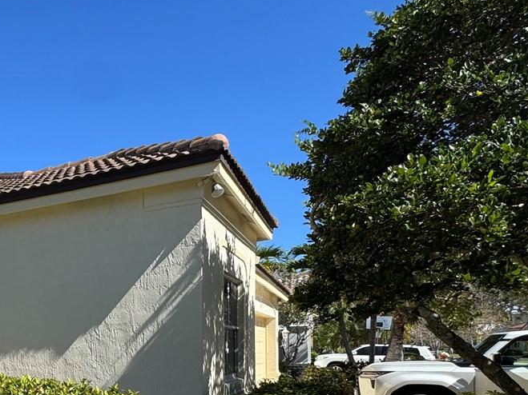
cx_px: 26
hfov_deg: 46.9
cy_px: 353
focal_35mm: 34
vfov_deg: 39.0
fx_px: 519
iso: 50
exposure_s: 1/1256
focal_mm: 2.22
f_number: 2.2
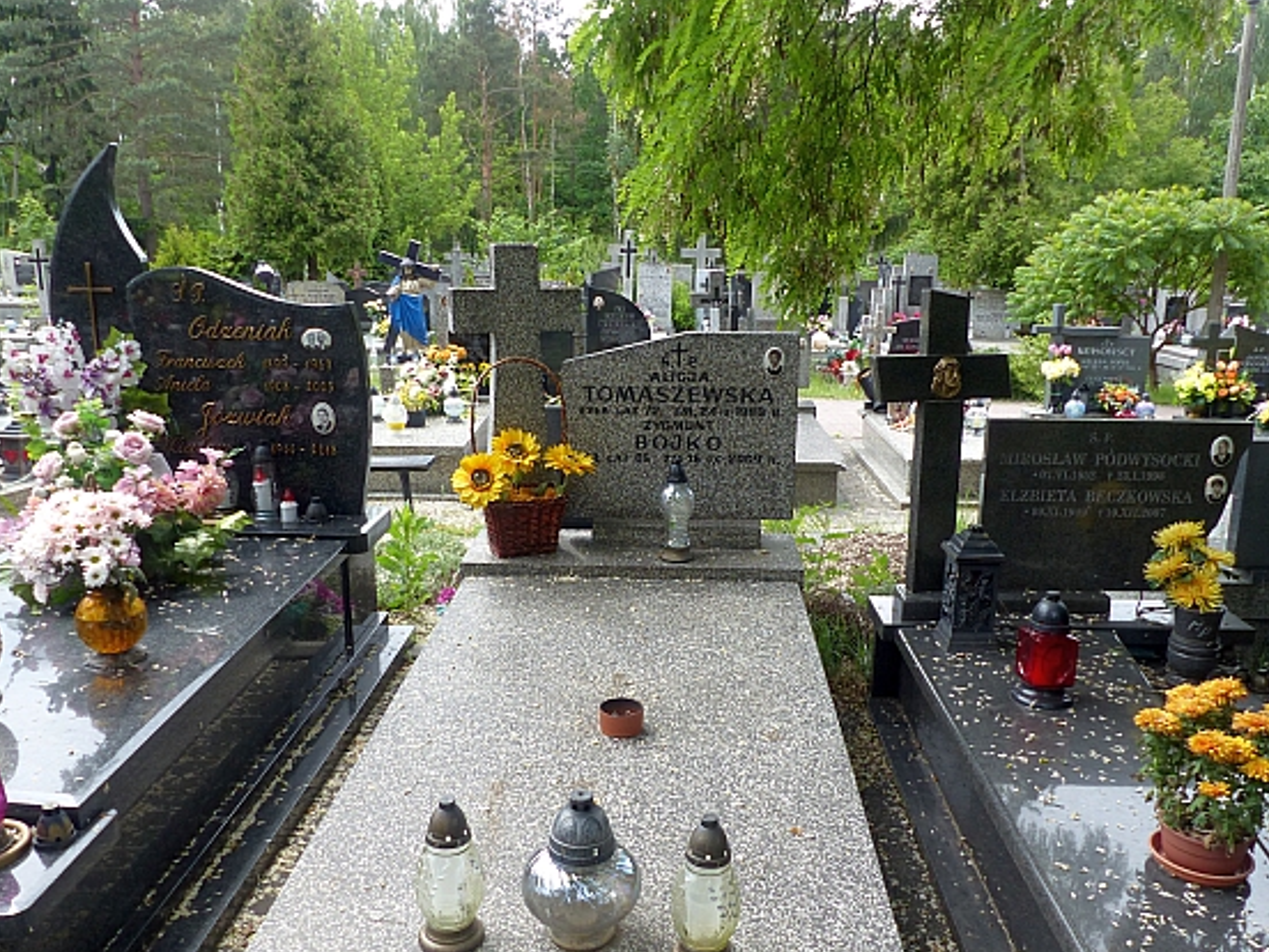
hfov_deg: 61.7
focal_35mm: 29
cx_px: 648
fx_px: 1063
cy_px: 515
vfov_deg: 48.2
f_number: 4
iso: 100
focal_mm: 4.5
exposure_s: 1/160
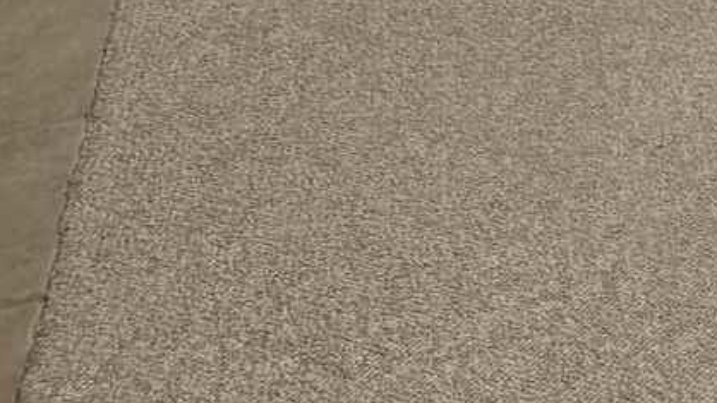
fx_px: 2433
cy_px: -815
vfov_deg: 8.1
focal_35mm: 128
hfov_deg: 13.1
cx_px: 1659
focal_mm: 6.76
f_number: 1.78
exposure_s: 1/60
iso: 200
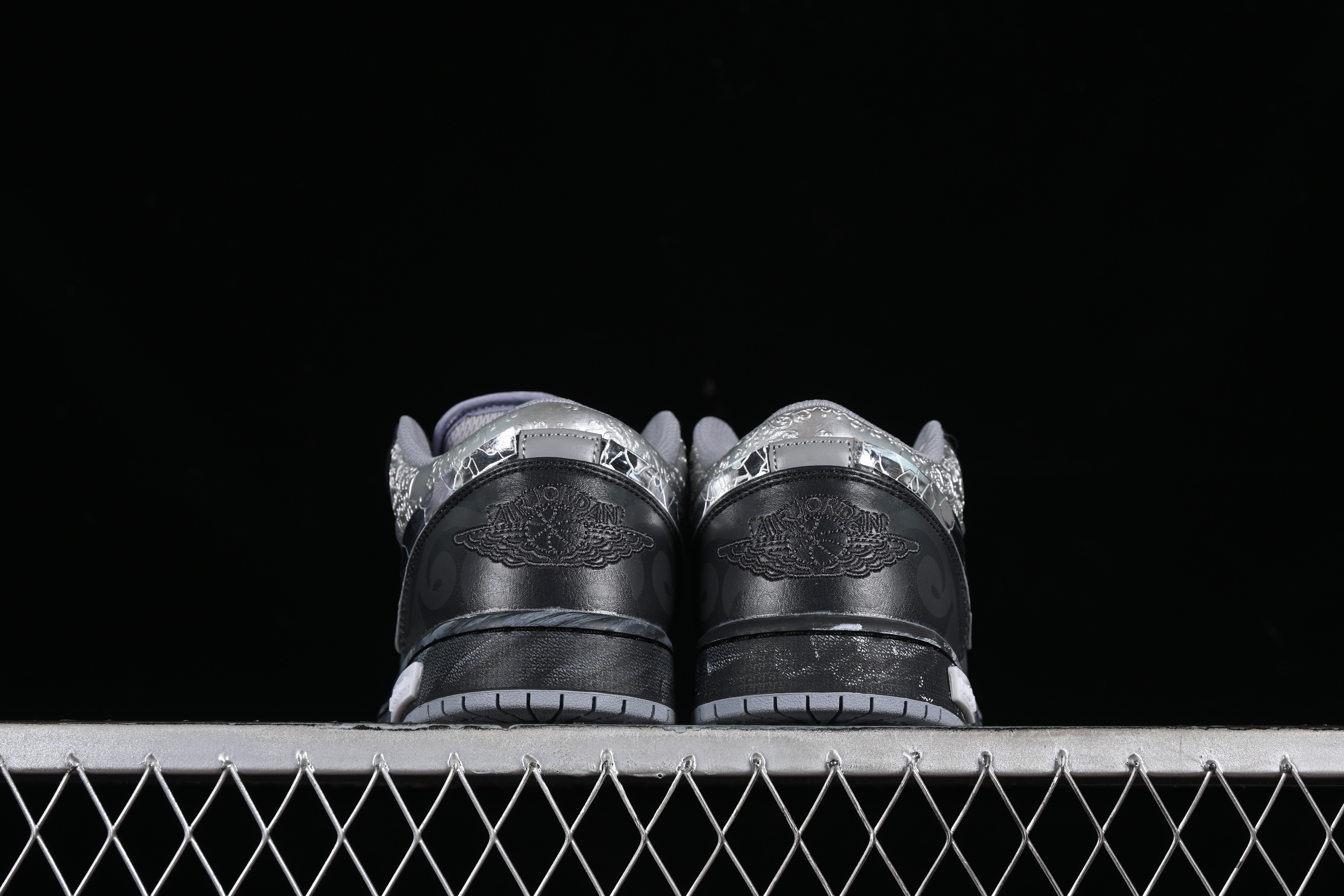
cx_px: 672
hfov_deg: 27.0
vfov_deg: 18.2
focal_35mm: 75
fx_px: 2800
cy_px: 448
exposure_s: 1/80
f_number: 7.1
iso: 160
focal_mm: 50
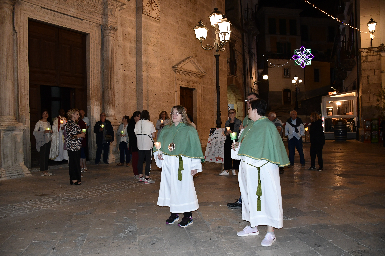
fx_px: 289
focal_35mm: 27
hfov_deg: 67.4
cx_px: 192
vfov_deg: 47.9
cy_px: 128
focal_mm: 18
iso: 2500
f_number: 3.5
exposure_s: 1/125
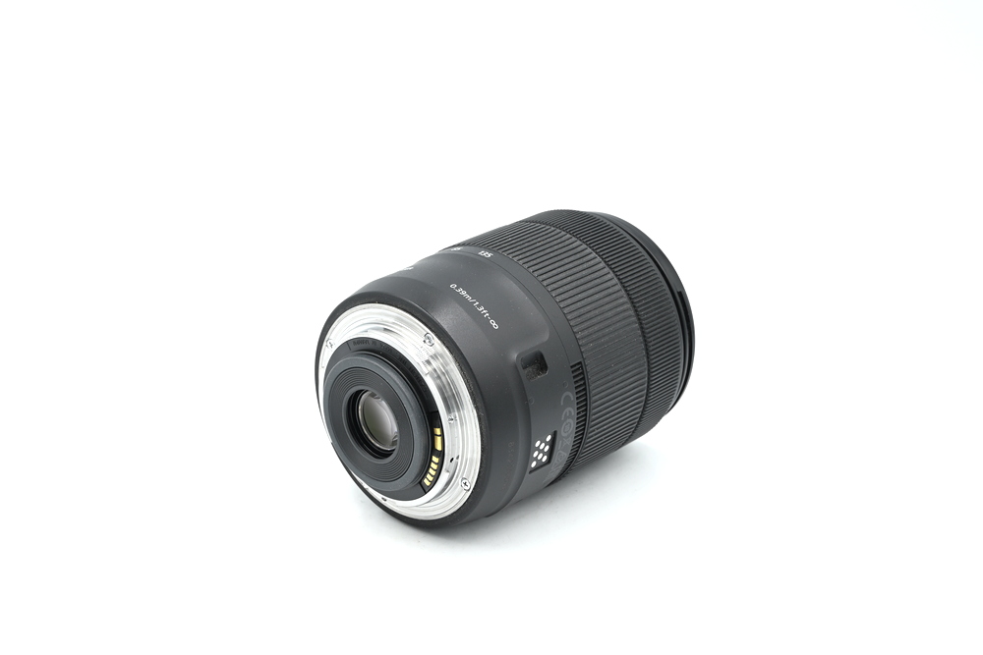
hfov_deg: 31.4
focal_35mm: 64
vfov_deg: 21.2
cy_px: 328
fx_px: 1748
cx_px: 492
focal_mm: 64
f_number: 14
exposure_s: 1/20
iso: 200
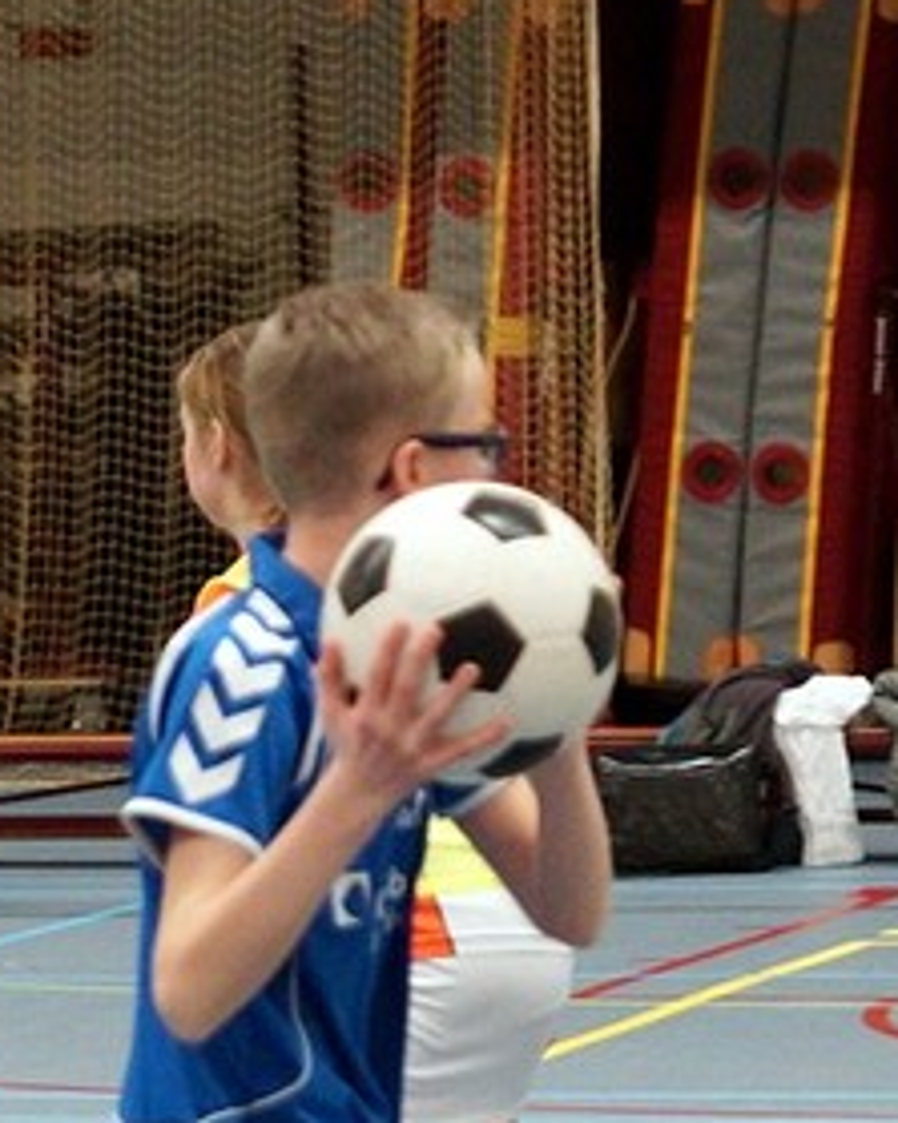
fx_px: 8576
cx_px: 842
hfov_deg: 6.0
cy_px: 1059
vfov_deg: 7.5
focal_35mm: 258
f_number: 2.8
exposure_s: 1/125
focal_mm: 50
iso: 1250
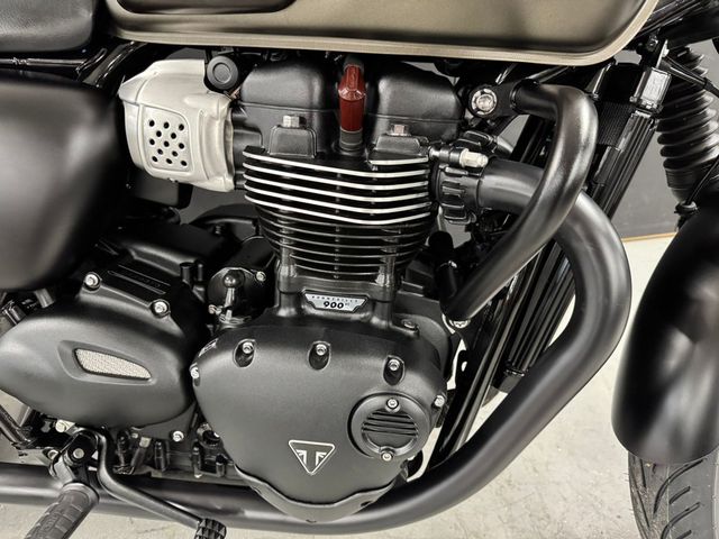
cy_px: 270
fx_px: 498
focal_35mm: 24
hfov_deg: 71.6
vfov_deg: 56.8
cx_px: 360
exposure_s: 1/50
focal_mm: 6.76
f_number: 1.78
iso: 800
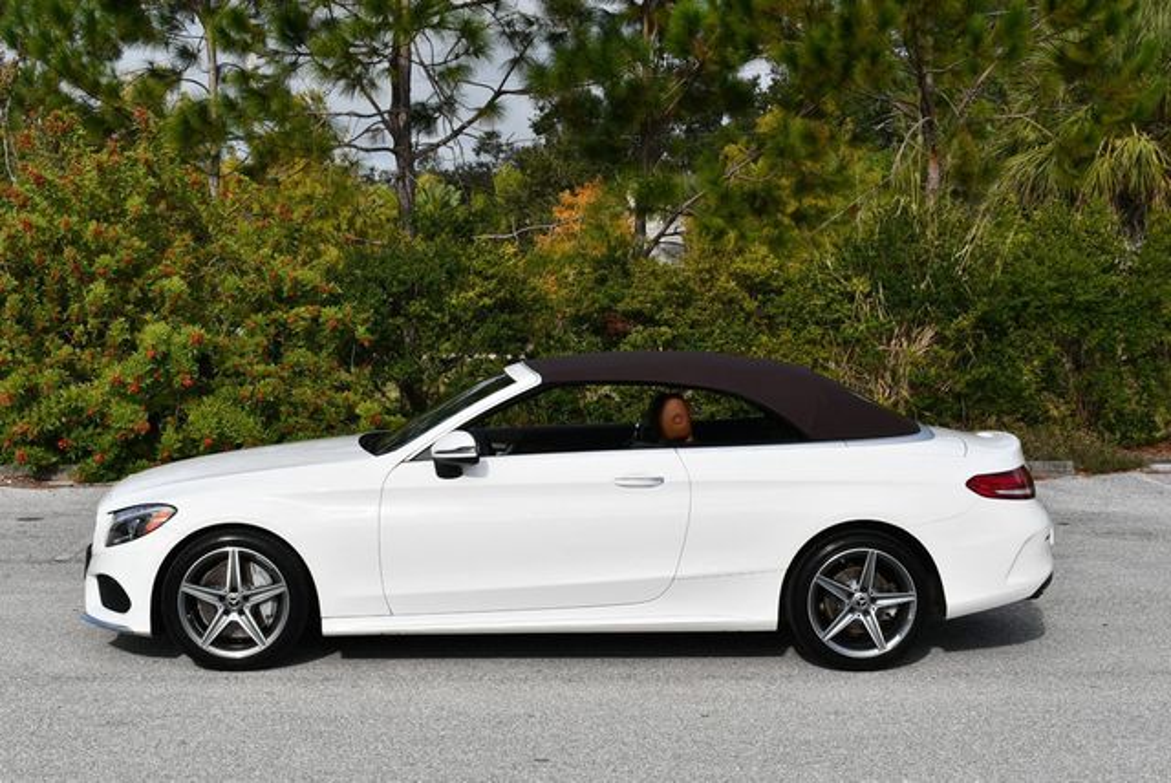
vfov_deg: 22.0
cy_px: 392
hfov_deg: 32.4
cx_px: 586
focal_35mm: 62
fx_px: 2019
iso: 100
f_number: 9
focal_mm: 31
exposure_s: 1/320
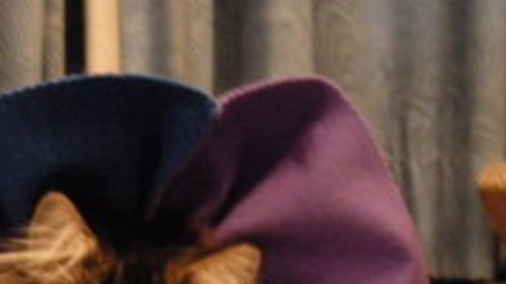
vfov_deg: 13.8
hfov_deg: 24.3
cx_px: 19
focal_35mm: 84
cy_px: 380
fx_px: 1127
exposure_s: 1/4
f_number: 2.8
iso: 800
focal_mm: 7.9
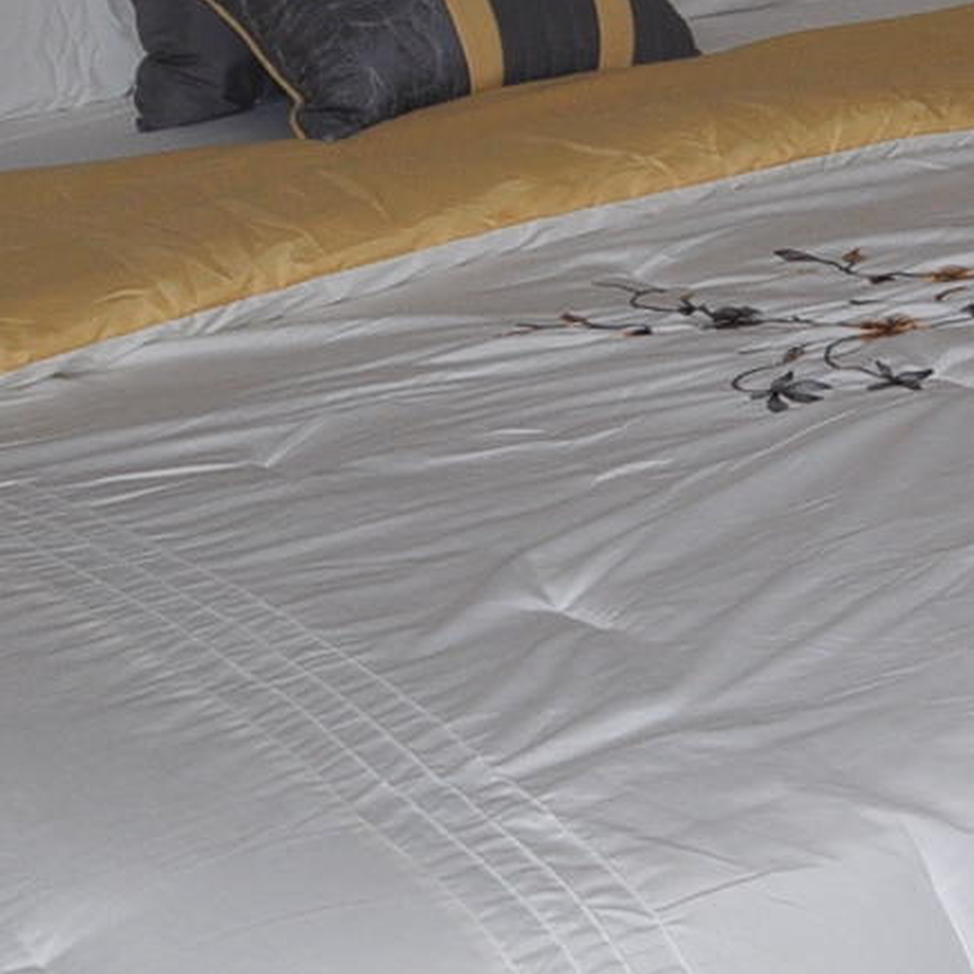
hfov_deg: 13.2
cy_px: -148
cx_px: 1970
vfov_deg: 15.0
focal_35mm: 113
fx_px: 3597
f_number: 8
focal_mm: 18
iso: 360
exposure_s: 1/250
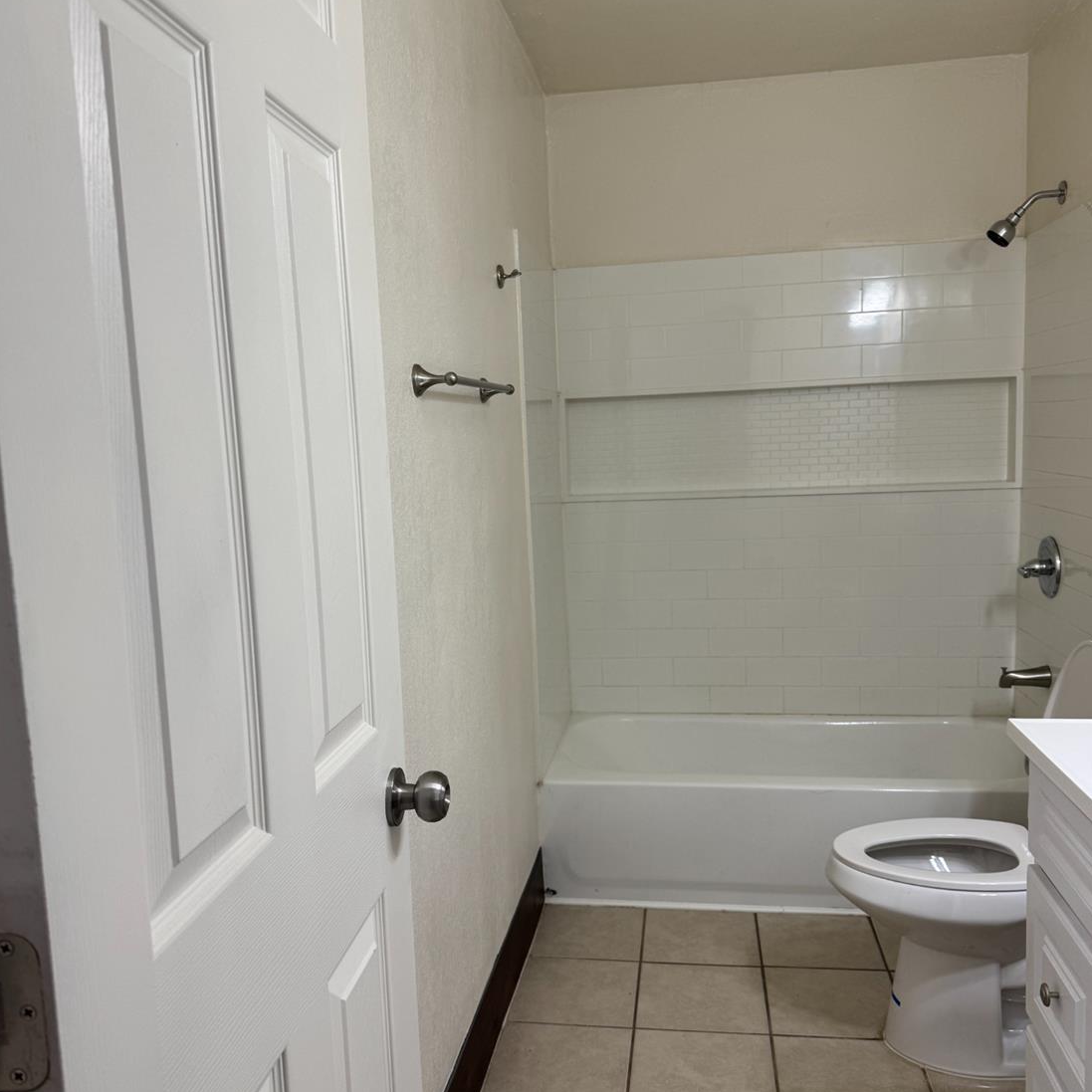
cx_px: 540
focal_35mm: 29
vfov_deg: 55.6
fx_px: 1035
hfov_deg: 55.6
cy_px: 560
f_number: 1.78
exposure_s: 1/120
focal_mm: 6.76
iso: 100
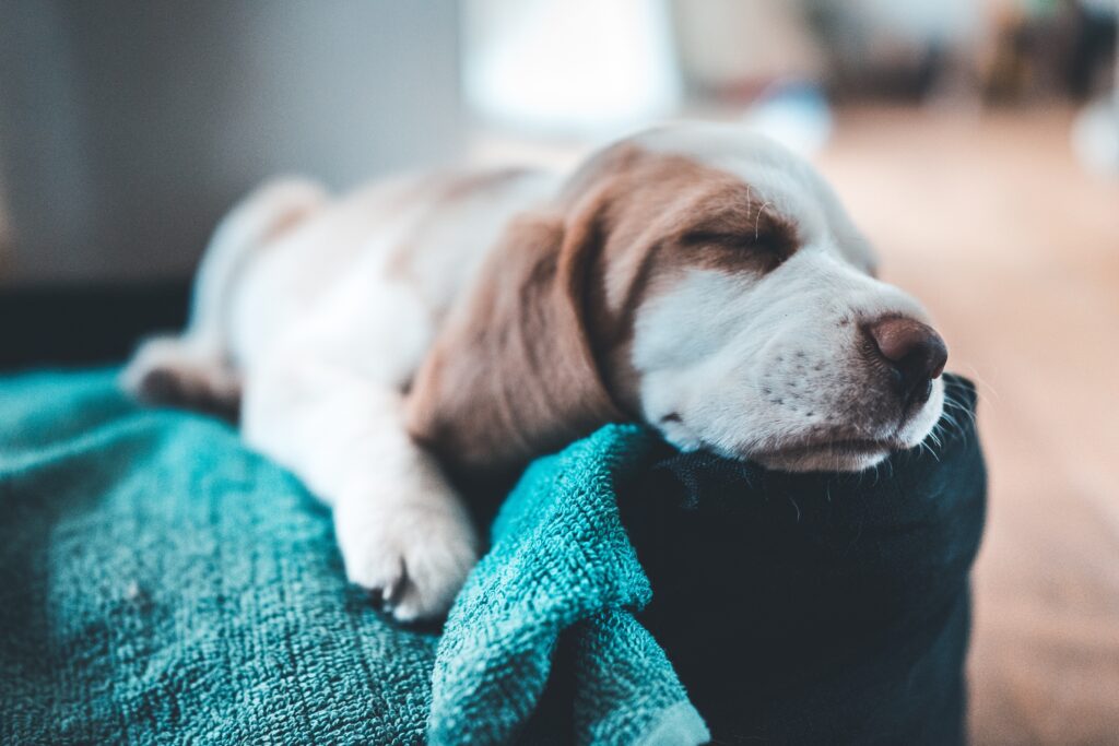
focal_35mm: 35
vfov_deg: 37.9
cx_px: 560
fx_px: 1088
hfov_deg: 54.4
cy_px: 373
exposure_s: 1/800
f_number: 2
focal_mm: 35
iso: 4000
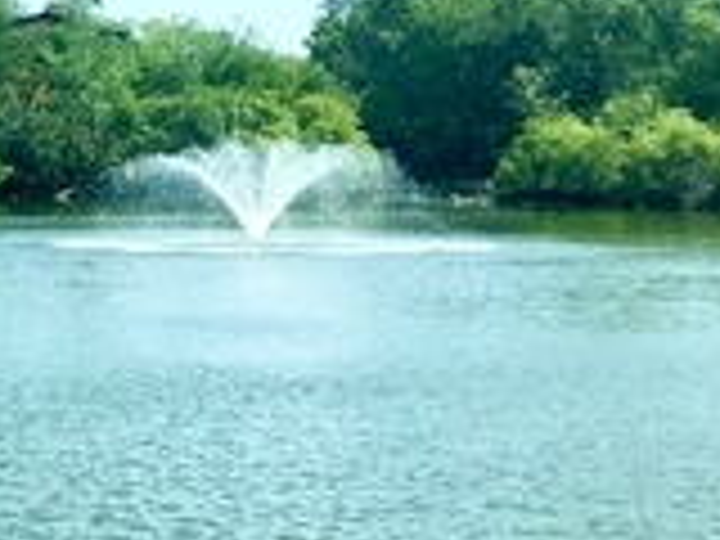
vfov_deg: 12.6
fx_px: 2413
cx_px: -594
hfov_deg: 14.7
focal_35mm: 116
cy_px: 9
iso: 25
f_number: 2.2
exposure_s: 1/1166
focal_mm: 4.15
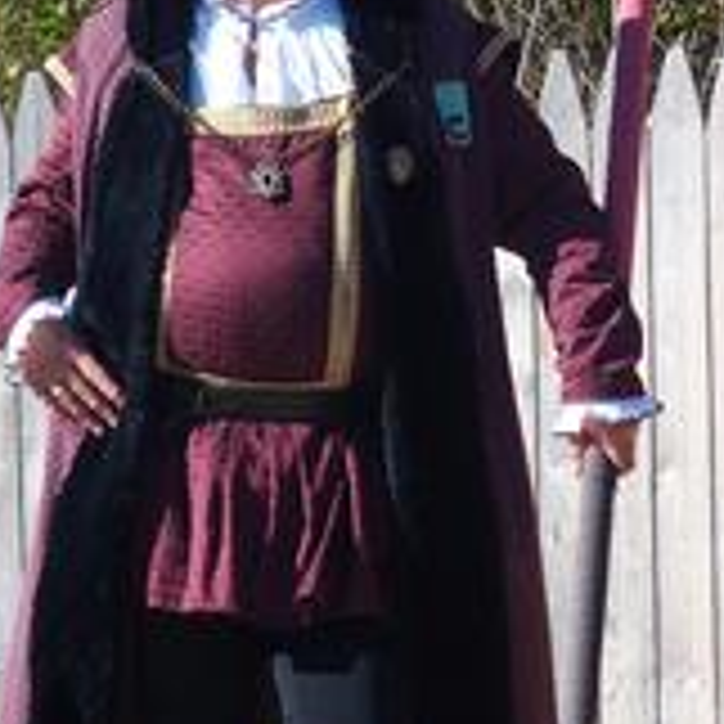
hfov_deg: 4.3
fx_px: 9678
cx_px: 872
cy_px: 36
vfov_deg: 4.3
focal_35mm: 409
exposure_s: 1/800
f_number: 3.5
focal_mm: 35
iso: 100
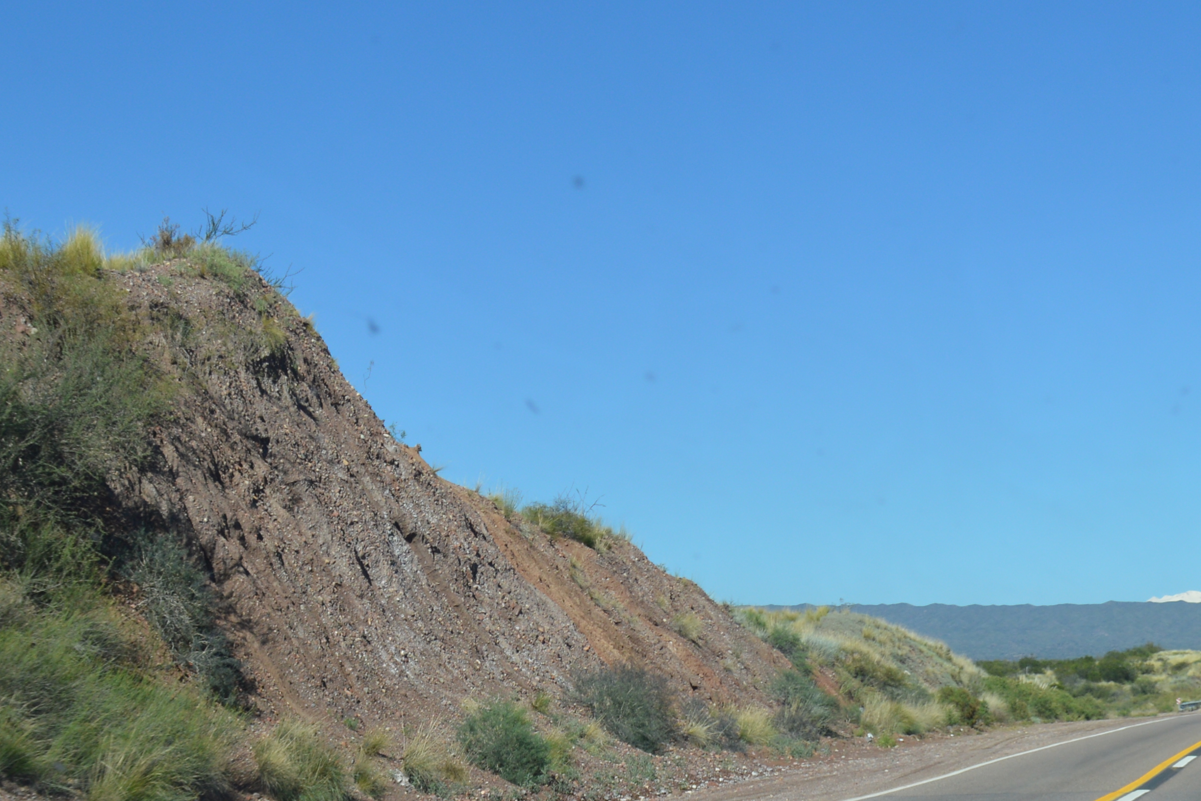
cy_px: 272
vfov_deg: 20.9
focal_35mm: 65
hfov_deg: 30.6
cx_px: 857
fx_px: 2168
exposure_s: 1/250
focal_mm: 18
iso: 100
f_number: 8
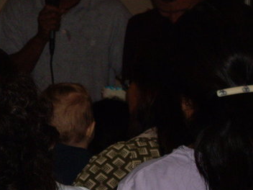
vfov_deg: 7.2
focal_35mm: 207
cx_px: 24
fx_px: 1513
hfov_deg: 9.5
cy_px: 32
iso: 200
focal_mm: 18.6
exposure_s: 1/125
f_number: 5.2
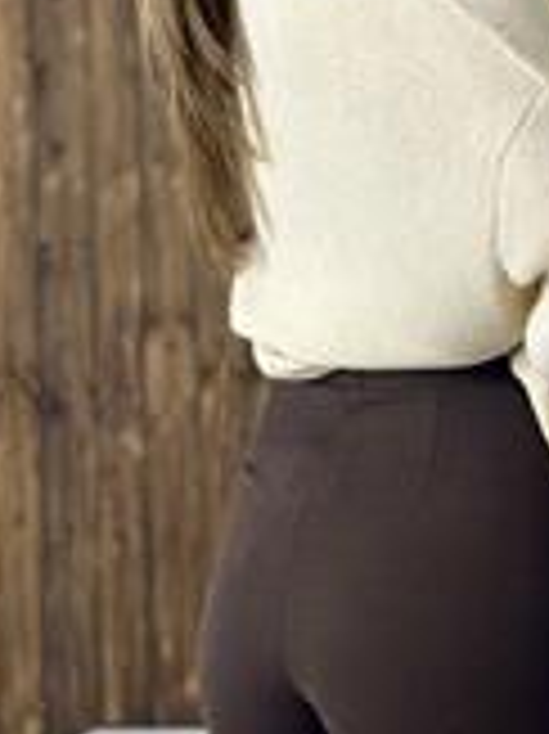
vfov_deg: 16.6
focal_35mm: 118
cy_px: 126
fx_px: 2499
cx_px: 500
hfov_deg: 12.4
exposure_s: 1/234
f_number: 1.78
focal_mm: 6.86
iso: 80
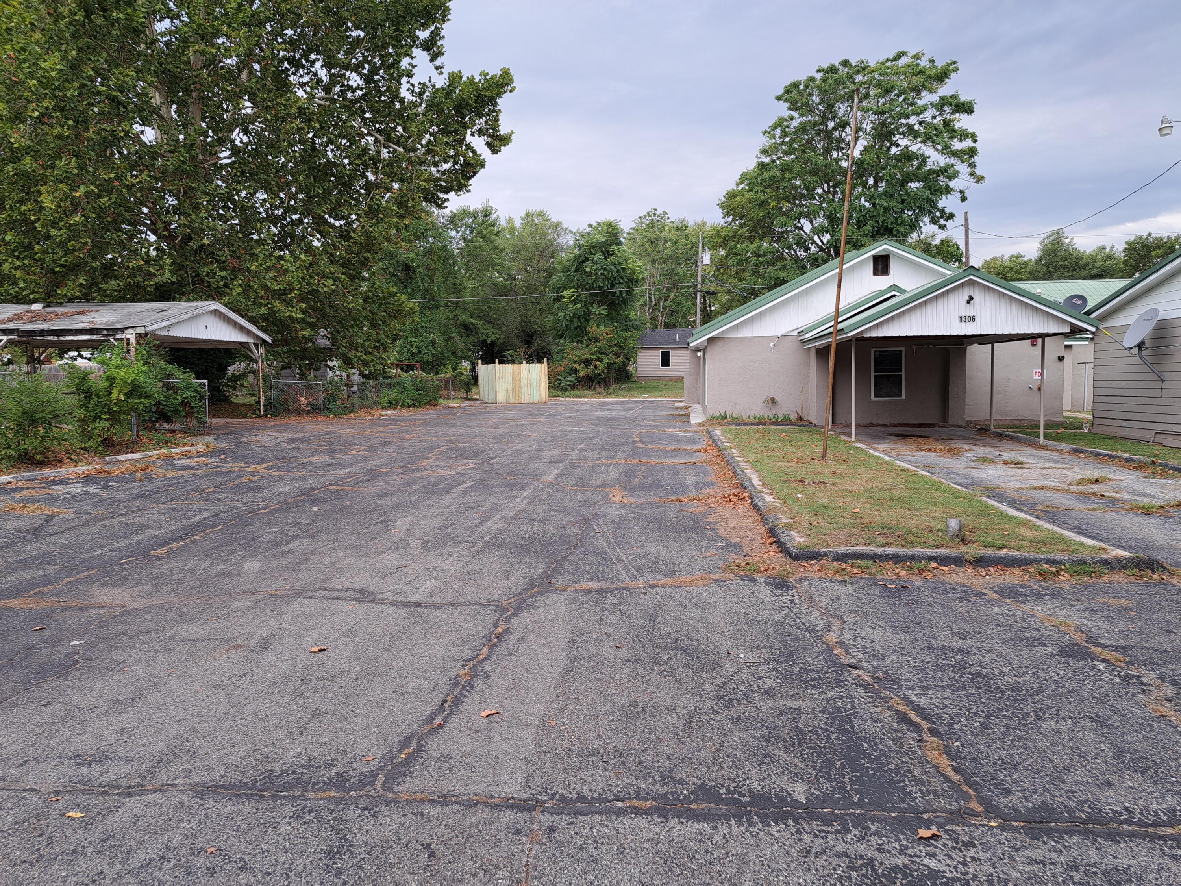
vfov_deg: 56.8
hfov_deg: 71.6
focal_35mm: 24
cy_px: 443
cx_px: 590
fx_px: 819
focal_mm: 5.23
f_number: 1.8
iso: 50
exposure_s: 1/60
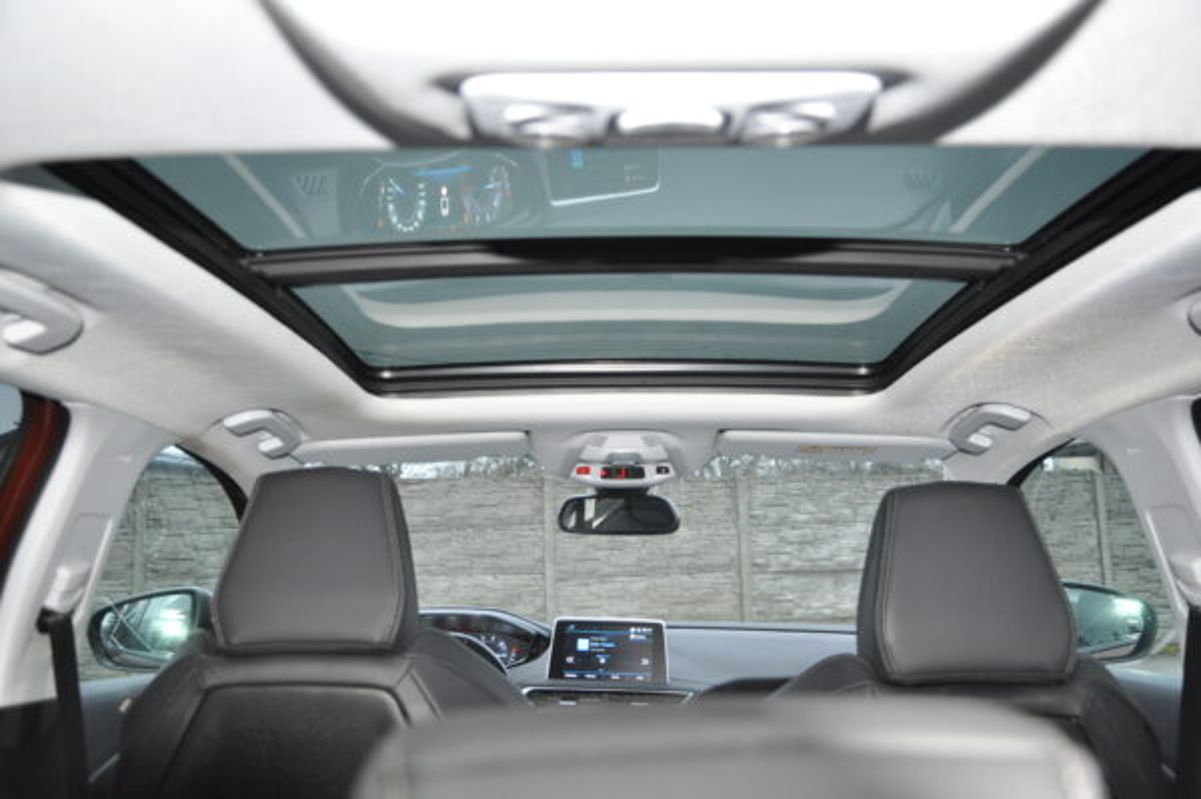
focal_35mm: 32
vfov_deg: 41.6
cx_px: 600
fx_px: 1050
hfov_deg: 59.5
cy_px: 400
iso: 800
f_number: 3.8
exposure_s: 1/60
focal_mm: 21
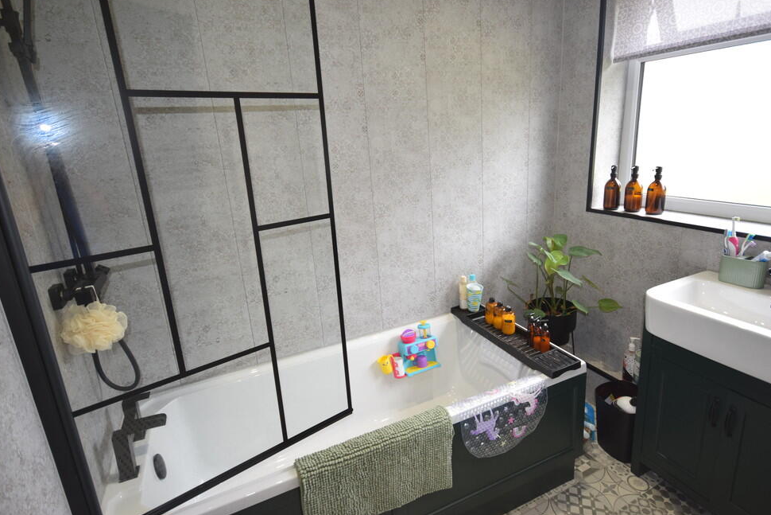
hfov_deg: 86.9
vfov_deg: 64.5
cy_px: 247
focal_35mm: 19
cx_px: 389
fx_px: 407
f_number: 5.6
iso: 560
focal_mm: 12
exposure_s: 1/125
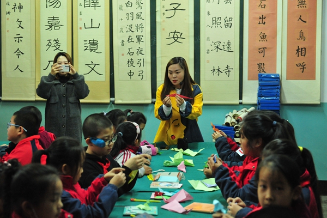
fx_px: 636
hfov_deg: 28.8
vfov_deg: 19.5
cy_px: 109
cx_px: 164
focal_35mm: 70
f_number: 4.5
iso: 5000
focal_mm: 70
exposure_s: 1/80
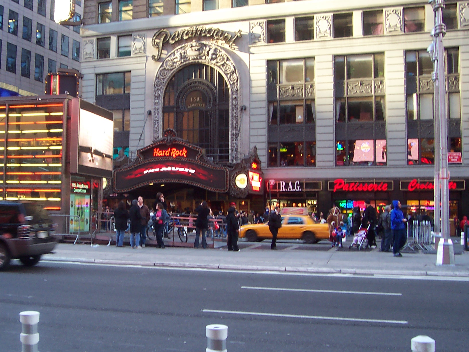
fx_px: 623
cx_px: 181
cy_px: 171
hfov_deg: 41.0
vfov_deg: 31.5
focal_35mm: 46
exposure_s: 1/45
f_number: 2.8
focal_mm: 5.6
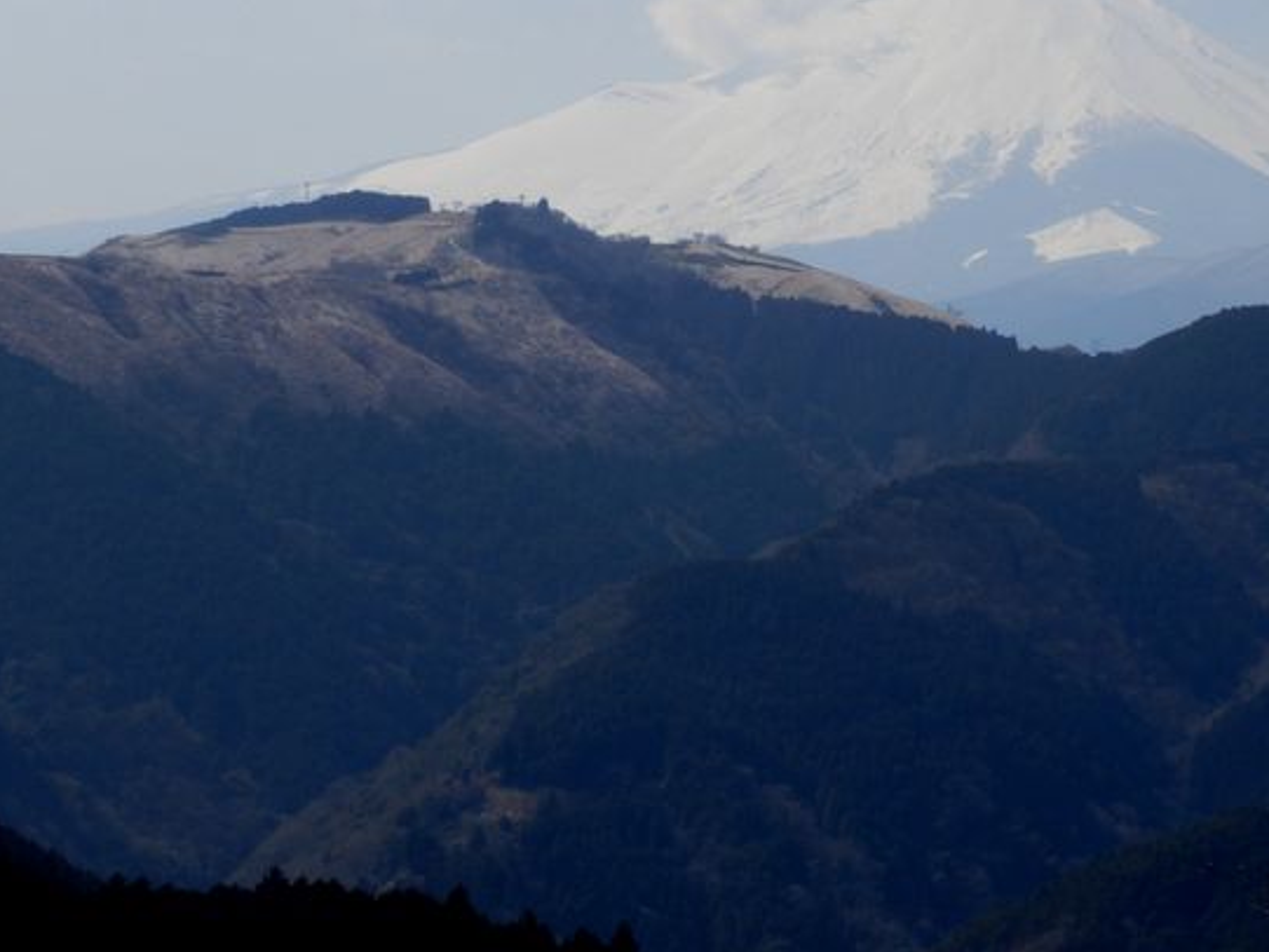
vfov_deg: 9.0
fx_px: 6013
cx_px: 837
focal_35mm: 164
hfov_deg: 12.0
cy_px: 310
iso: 80
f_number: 14
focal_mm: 19.6
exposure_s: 1/125
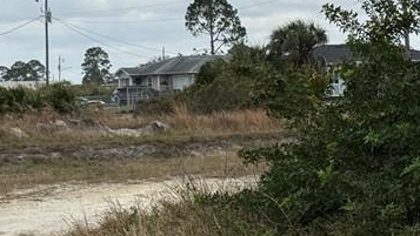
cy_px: 184
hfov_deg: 14.3
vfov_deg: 8.1
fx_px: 1671
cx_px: 213
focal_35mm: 150
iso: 80
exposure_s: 1/1883
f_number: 1.78
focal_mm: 6.76
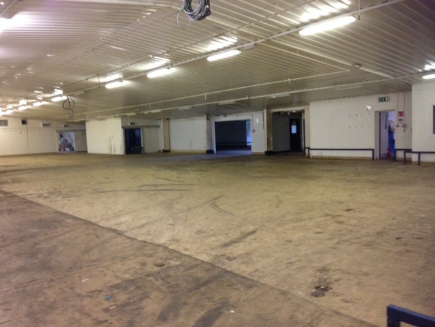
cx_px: 218
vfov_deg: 42.9
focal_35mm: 33
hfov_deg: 55.4
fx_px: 415
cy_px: 164
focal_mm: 4.12
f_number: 2.4
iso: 250
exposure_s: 1/20
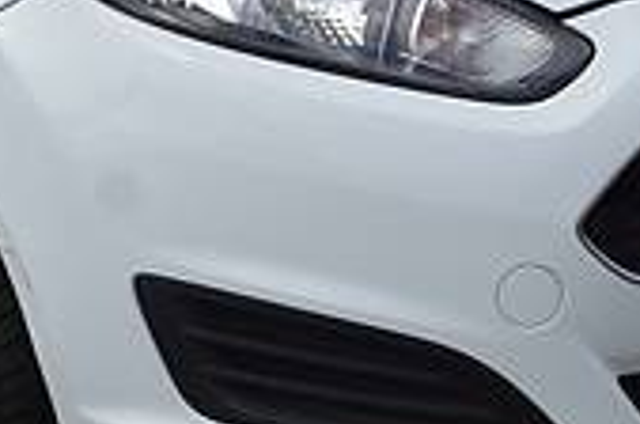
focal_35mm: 142
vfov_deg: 9.3
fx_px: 2520
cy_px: -223
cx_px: 579
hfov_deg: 14.3
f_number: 9
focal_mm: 20
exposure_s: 1/320
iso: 100
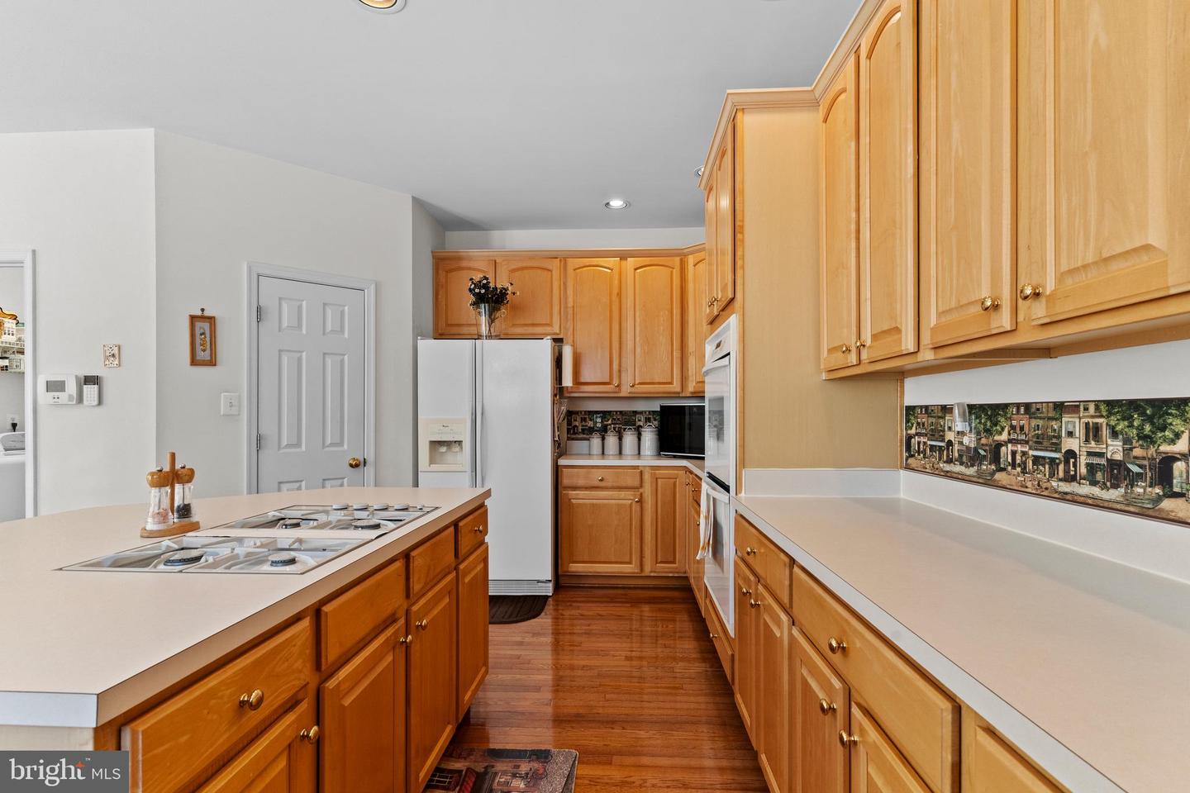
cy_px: 396
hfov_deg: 93.3
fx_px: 562
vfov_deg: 70.4
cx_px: 595
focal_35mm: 17
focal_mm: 17
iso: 800
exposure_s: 1/30
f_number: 9
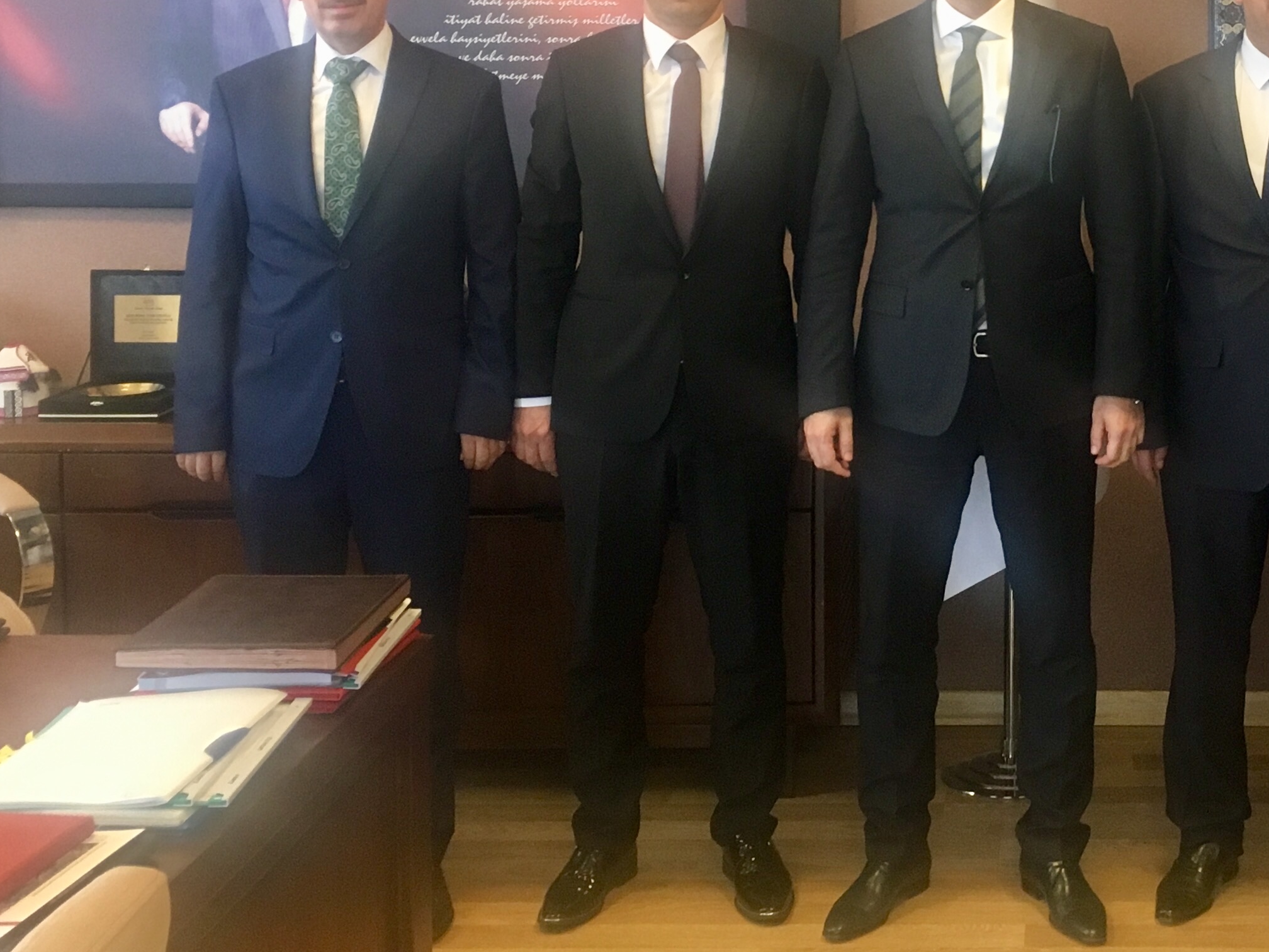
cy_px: 217
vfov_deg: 24.9
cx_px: 1082
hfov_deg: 32.0
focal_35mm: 58
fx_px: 2126
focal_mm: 4.15
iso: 160
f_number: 2.2
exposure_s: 1/33
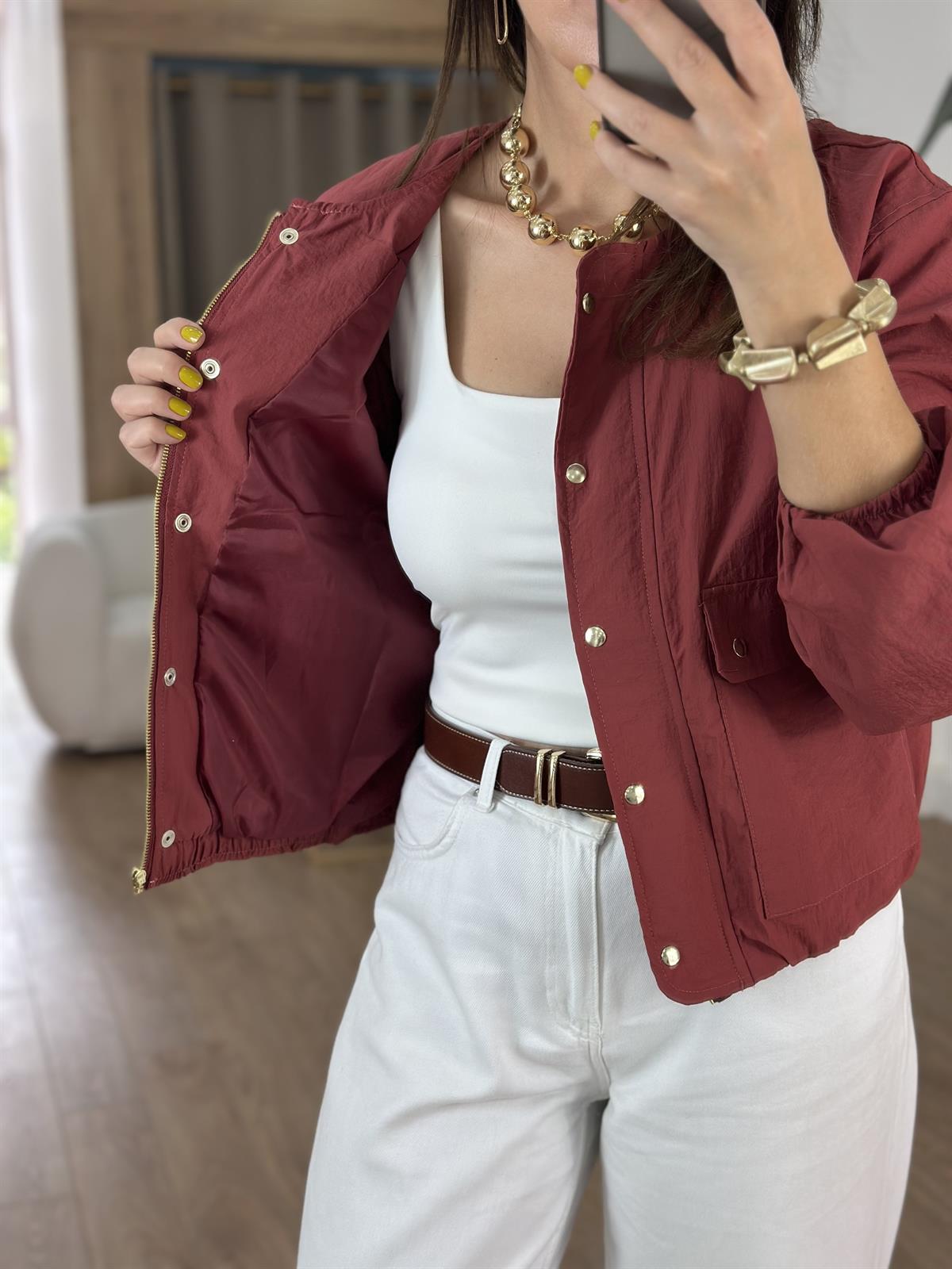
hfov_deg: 30.3
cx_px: 476
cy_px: 634
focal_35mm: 48
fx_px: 1760
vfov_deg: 39.7
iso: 80
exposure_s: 1/228
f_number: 1.78
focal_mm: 6.86
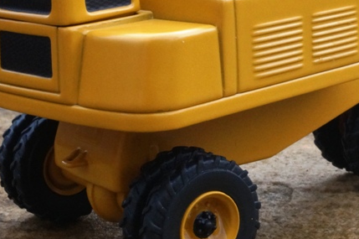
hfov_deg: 18.1
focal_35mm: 113
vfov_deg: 12.0
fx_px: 1126
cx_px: 223
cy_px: 13
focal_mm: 28
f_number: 22
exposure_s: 1/60
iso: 1000
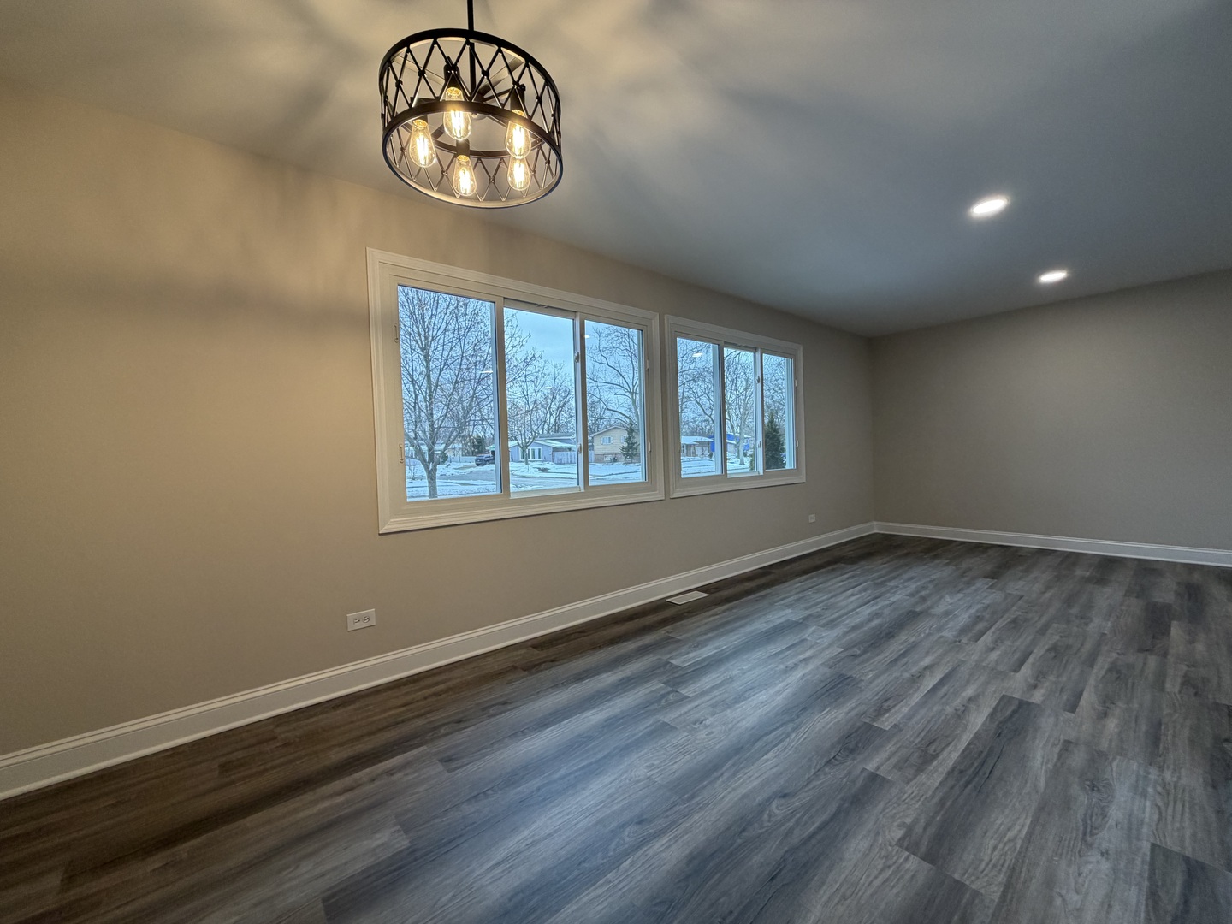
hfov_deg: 102.1
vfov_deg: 85.7
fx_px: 498
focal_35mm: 14
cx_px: 616
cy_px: 462
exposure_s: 1/120
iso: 200
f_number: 2.2
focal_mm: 2.22
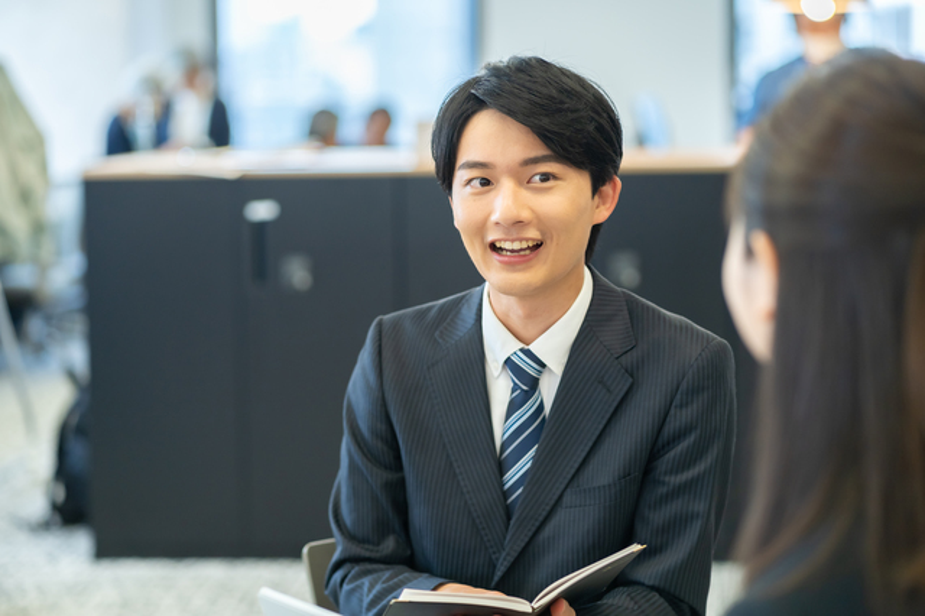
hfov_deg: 23.9
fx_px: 2183
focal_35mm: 85
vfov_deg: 16.1
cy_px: 308
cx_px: 462
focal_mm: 85
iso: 500
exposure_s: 1/320
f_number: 2.5
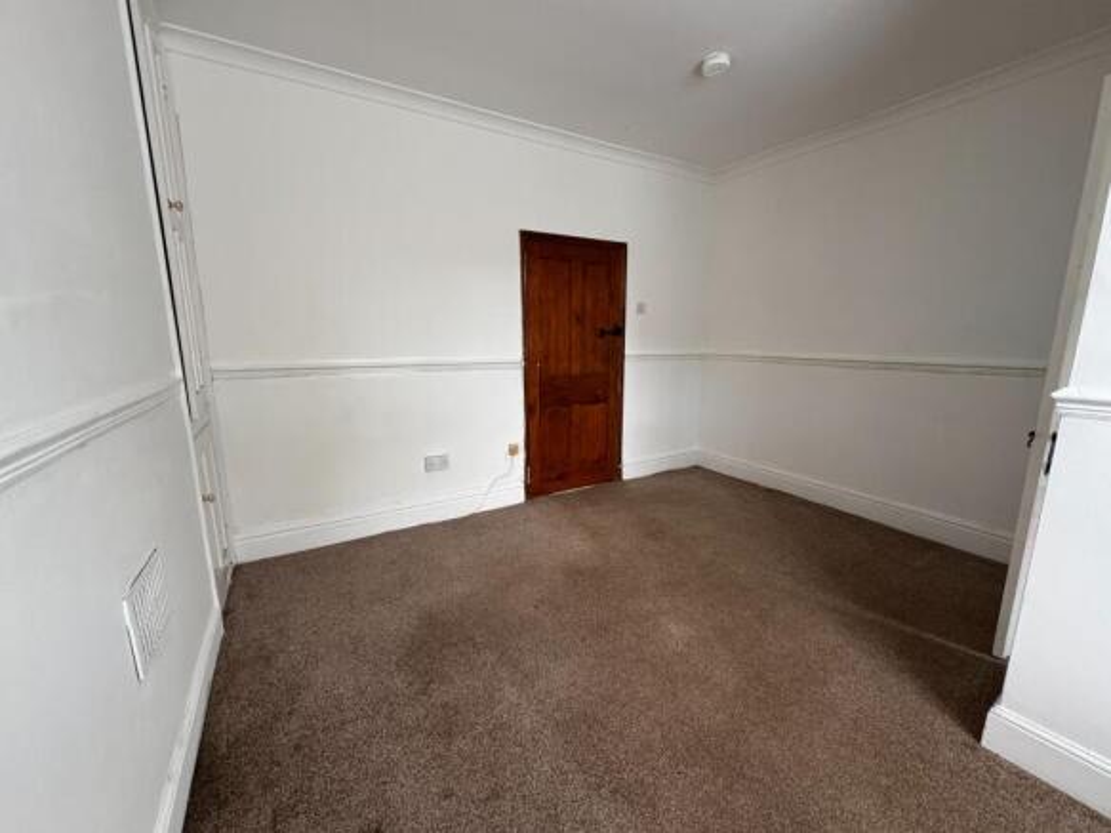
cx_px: 556
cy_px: 416
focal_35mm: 14
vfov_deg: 85.7
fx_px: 449
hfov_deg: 102.1
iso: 250
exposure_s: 1/99
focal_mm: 2.22
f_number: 2.2
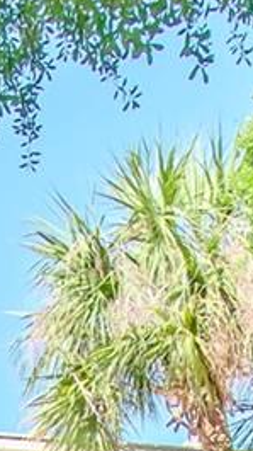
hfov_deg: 10.6
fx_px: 1360
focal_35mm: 114
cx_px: 46
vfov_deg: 15.3
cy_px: 893
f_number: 7.1
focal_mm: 12
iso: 800
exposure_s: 1/1000
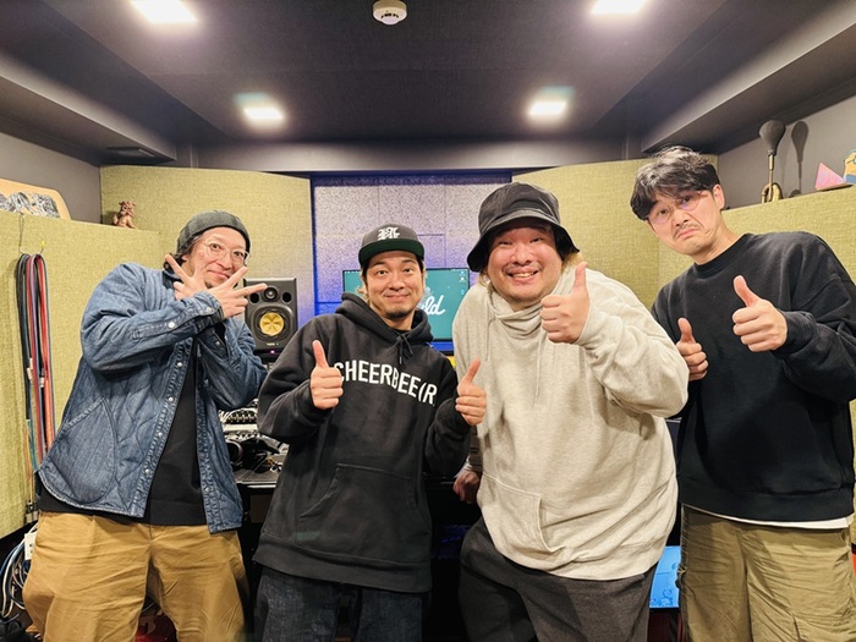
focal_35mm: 24
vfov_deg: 56.8
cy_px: 321
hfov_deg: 71.6
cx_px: 428
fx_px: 593
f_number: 1.78
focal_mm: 6.76
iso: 400
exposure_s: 1/50
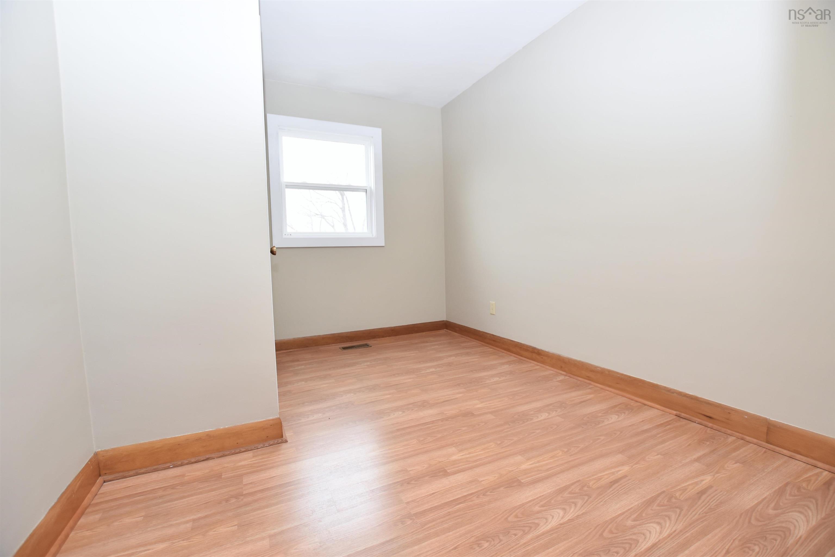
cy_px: 278
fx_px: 348
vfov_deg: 77.3
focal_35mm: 15
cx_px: 418
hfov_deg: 100.4
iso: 500
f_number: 4
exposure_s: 1/60
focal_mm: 10
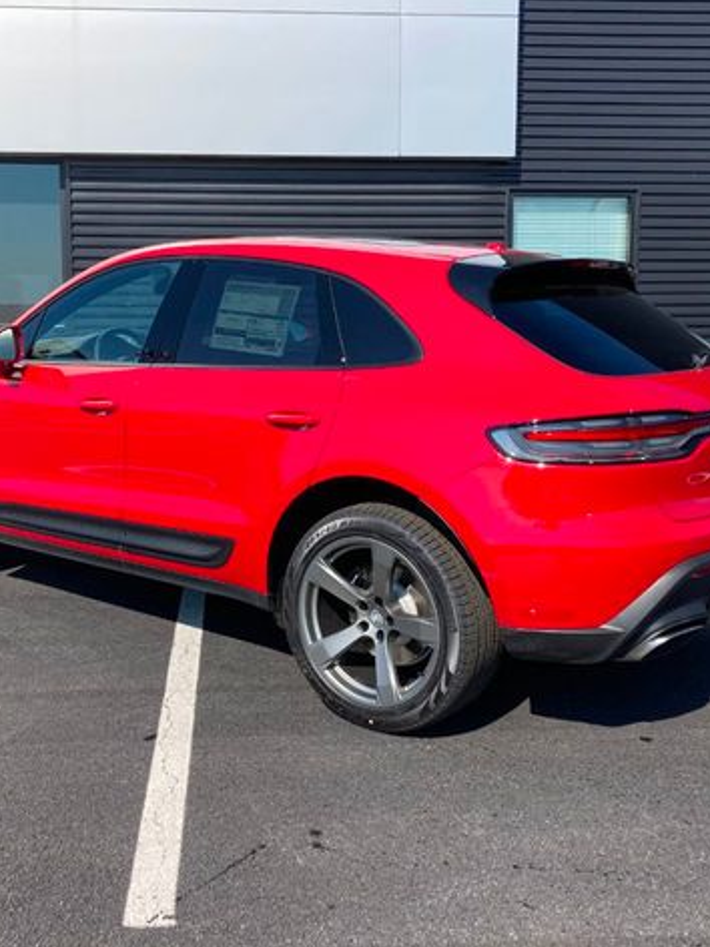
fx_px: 1039
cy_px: 467
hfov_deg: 37.6
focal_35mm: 38
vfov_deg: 49.0
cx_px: 305
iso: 20
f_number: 1.8
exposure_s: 1/1297
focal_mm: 3.99
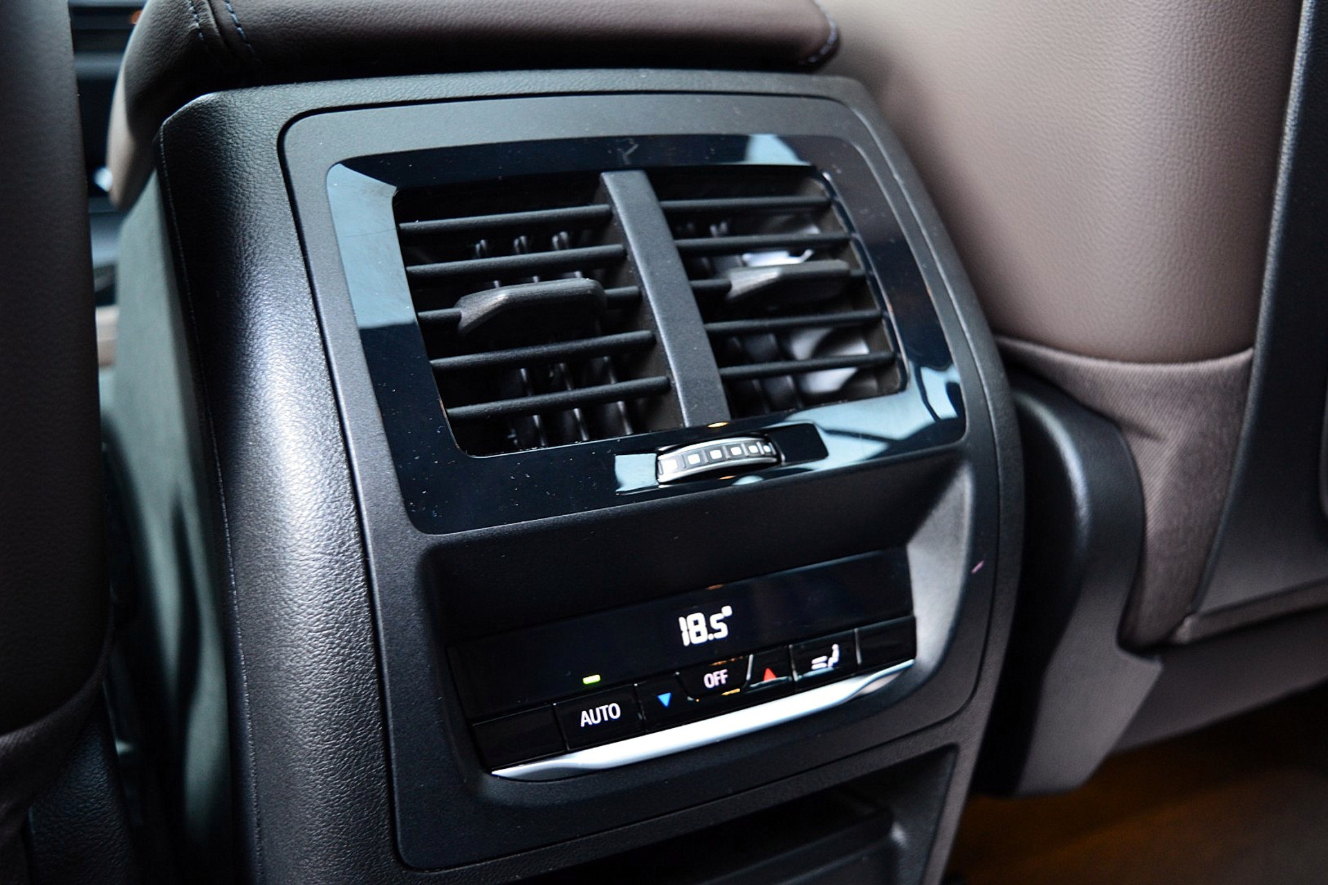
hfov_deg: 53.1
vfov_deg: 36.9
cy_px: 442
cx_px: 664
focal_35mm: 36
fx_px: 1328
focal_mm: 24
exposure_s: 1/15
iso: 800
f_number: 4
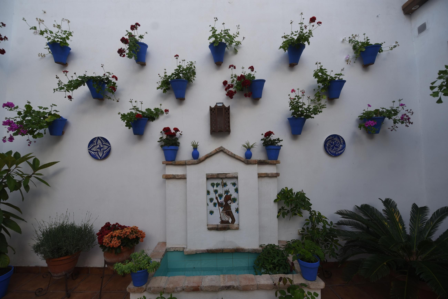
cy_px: 150
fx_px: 174
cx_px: 224
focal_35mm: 14
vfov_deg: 81.3
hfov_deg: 104.2
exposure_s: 1/200
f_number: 4
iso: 100
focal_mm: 14
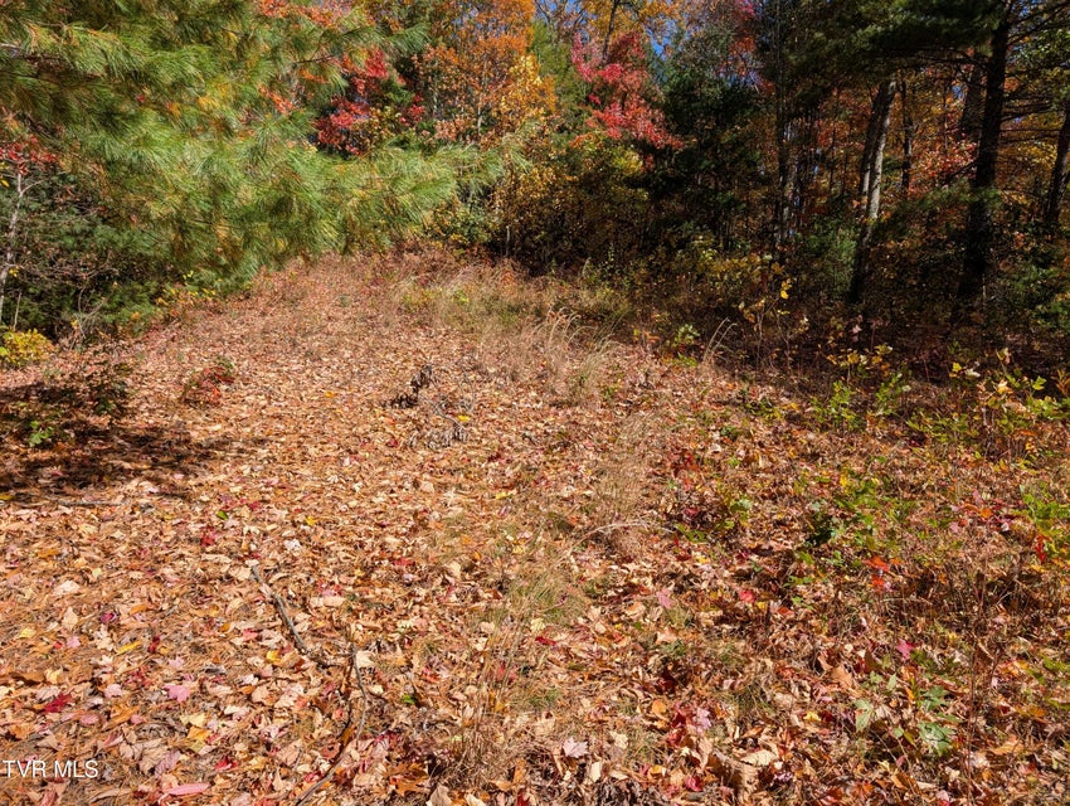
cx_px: 535
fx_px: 743
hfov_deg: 71.5
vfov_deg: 56.9
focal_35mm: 24
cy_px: 403
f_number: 1.68
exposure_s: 1/725
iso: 20
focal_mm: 6.9
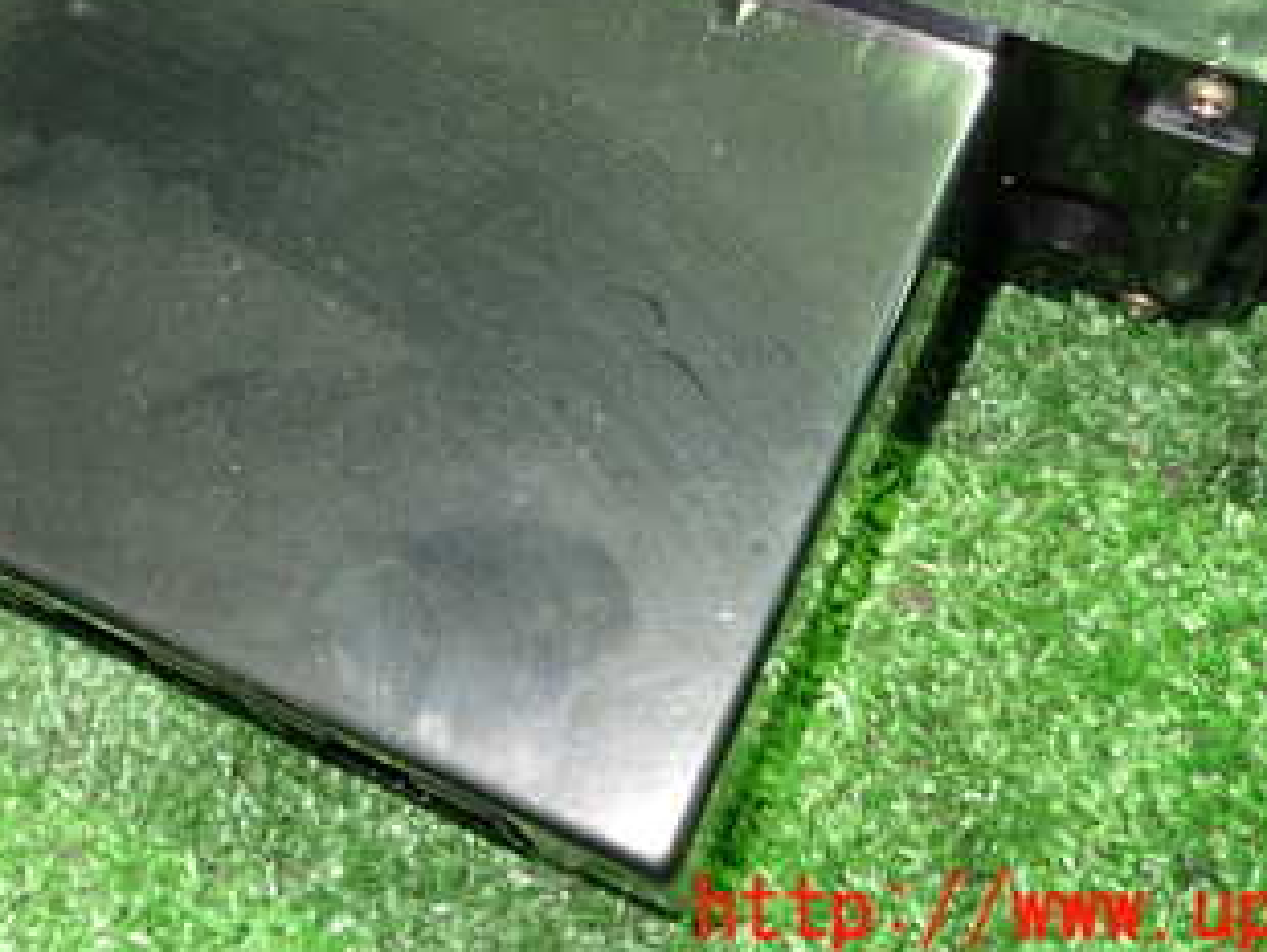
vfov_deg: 24.3
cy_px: 45
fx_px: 2125
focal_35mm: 58
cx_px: 392
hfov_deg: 32.8
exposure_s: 1/25
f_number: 2.3
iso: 800
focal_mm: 5.4
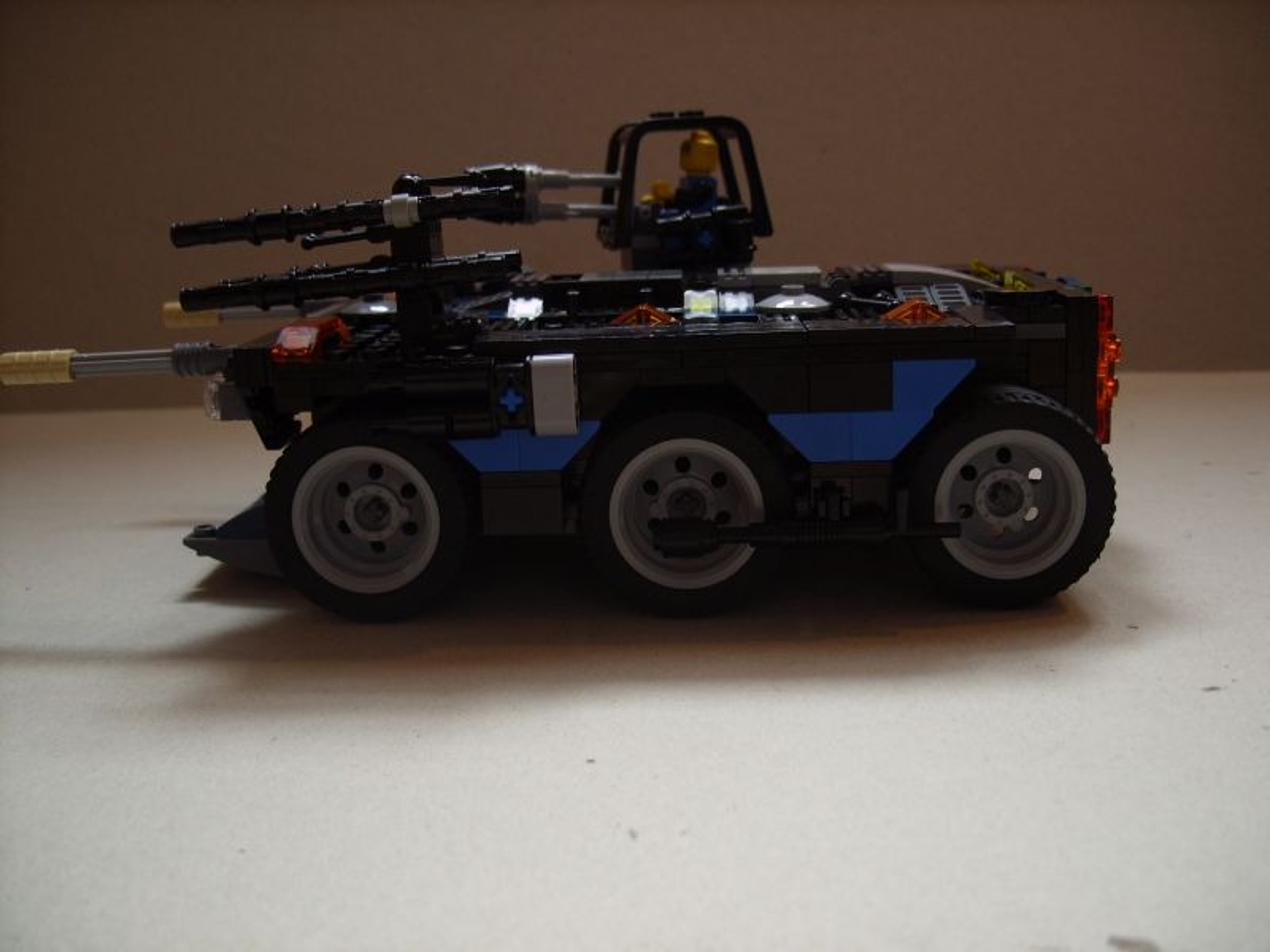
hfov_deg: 49.0
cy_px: 476
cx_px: 635
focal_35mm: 38
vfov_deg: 37.7
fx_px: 1394
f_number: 2.8
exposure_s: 1/38
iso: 100
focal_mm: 7.8
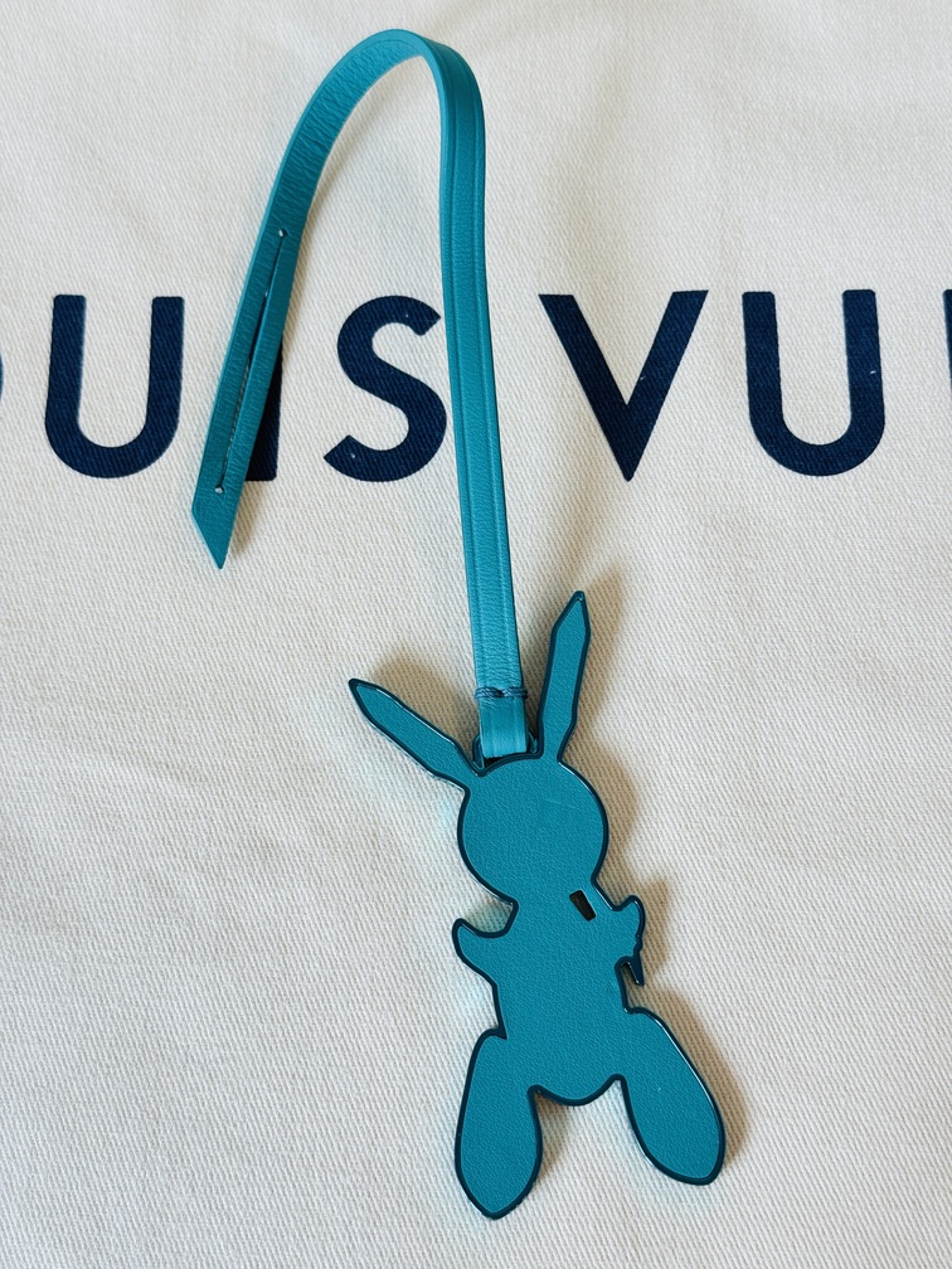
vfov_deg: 39.7
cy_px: 634
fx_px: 1760
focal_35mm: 48
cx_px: 476
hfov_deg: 30.3
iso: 50
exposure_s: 1/100
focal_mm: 6.76
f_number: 1.78
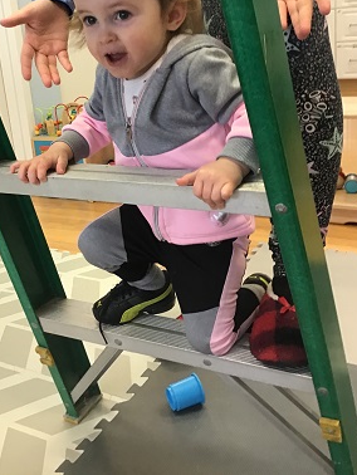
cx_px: 146
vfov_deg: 45.1
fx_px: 563
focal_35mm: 41
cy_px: 163
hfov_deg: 35.1
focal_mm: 3.3
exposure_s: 1/30
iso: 100
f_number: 2.4
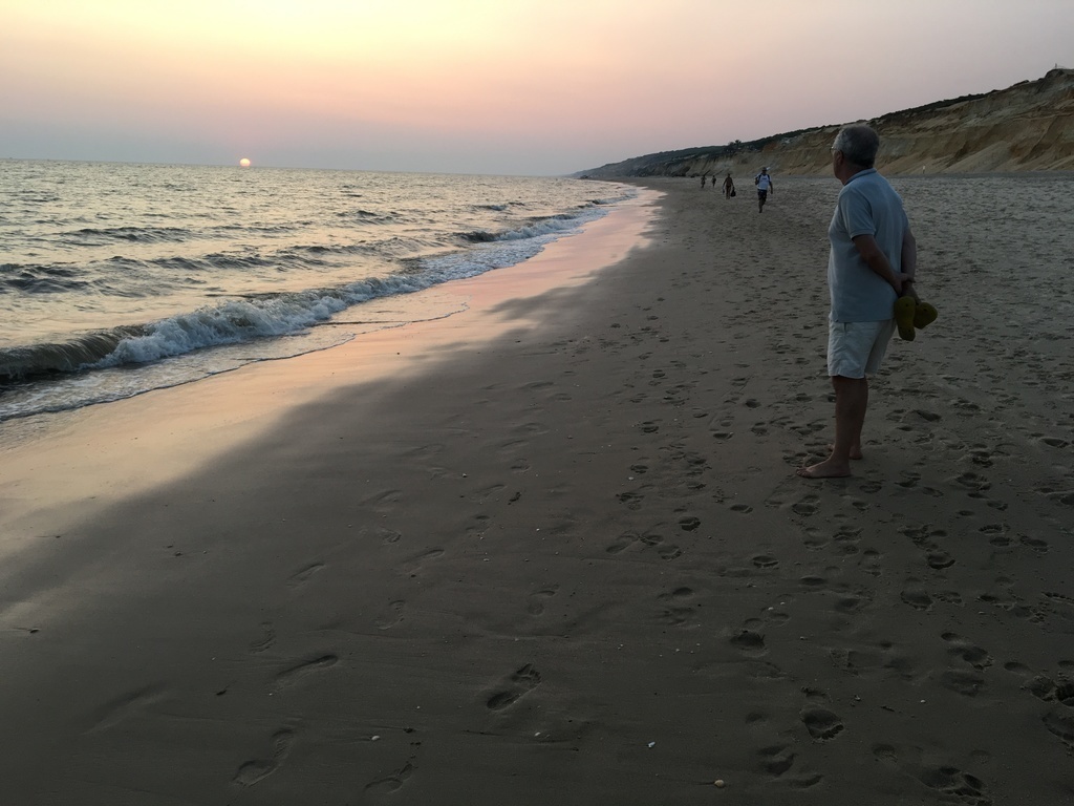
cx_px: 537
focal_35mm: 29
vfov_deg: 48.2
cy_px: 403
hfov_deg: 61.7
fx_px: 900
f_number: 2.2
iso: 40
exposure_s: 1/100
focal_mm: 4.15
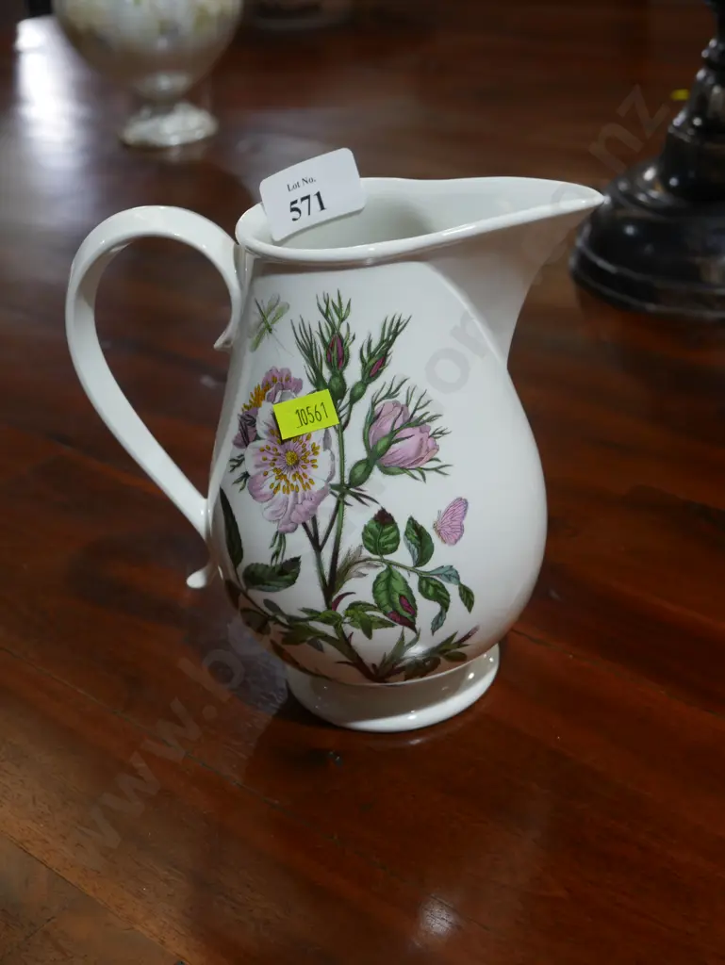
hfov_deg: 30.3
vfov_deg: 39.6
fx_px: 1339
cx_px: 362
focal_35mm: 48
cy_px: 482
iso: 320
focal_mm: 24
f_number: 5.2
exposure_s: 1/60
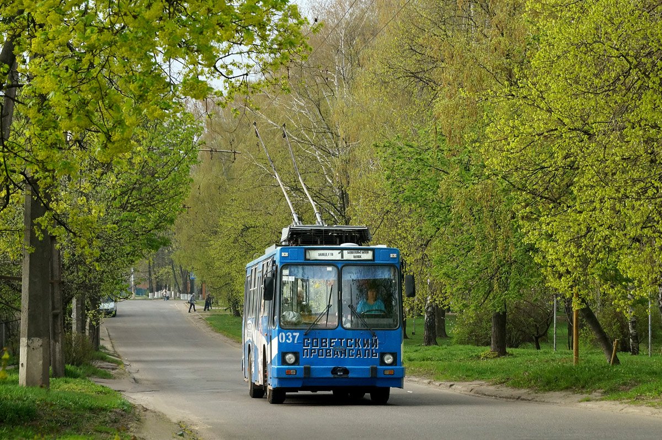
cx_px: 331
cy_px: 220
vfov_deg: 12.1
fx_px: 2066
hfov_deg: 18.2
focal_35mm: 112
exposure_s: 1/500
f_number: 9
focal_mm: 75
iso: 800
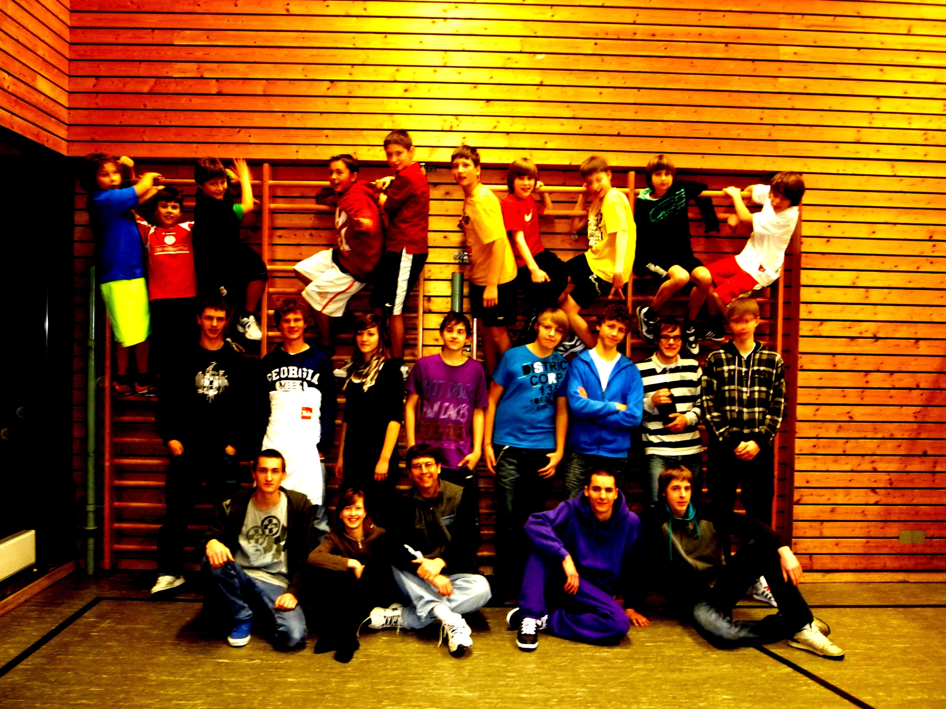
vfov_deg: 46.8
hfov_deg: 60.0
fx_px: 820
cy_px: 354
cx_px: 473
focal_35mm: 30
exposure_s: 1/8
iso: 400
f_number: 3.3
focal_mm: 5.2
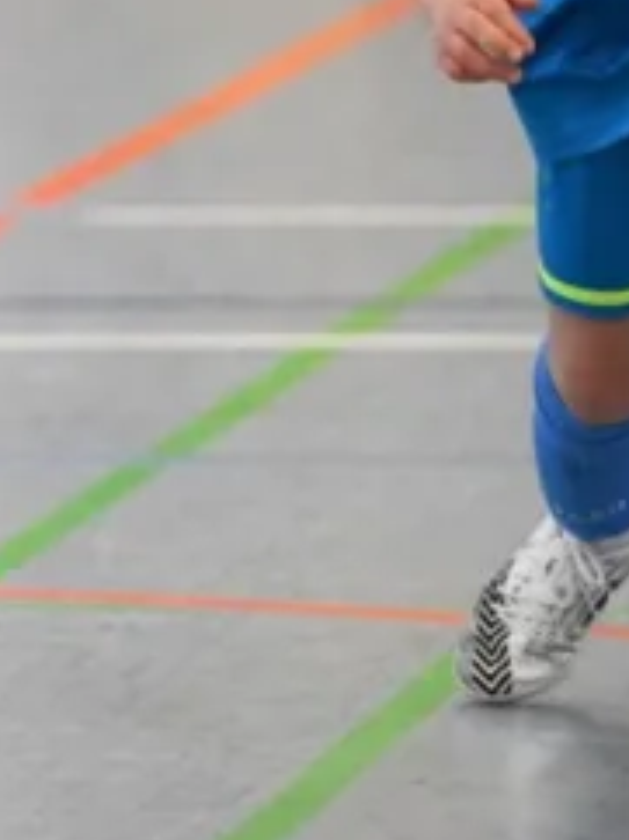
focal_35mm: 692
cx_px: -966
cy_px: 3
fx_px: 16795
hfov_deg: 2.1
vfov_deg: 2.9
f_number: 2.8
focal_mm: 170
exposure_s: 1/1250
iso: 8000
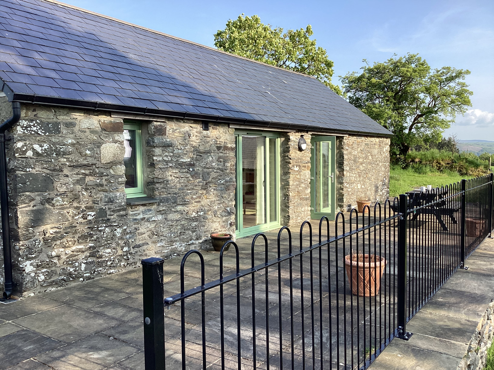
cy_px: 185
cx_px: 247
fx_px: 442
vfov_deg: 45.4
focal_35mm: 31
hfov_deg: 58.4
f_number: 2.4
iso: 25
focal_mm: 3.3
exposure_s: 1/491
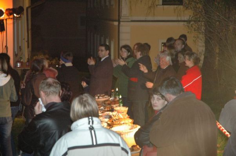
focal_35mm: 105
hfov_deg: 19.5
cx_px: 118
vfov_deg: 13.0
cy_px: 78
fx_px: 688
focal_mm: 70
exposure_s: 1/20
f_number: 4.5
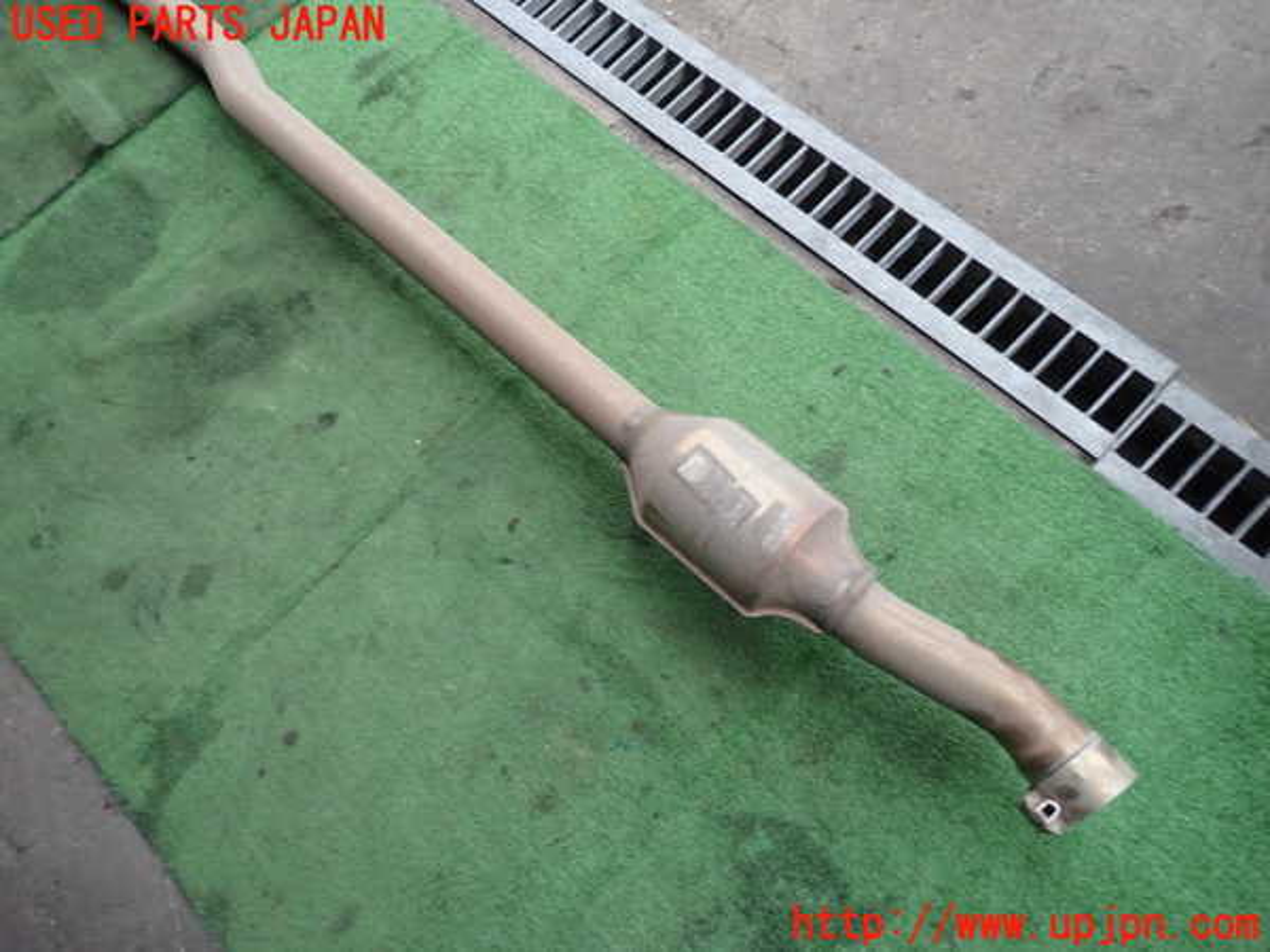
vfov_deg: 54.9
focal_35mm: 25
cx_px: 635
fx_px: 917
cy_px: 476
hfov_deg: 69.4
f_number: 2
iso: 200
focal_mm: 4.5
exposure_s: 1/40
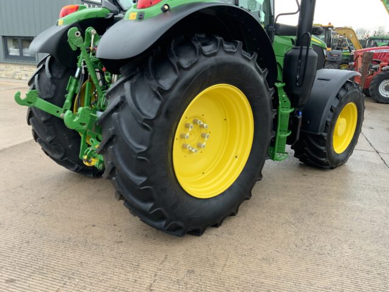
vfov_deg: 48.2
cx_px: 194
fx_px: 326
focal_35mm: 29
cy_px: 146
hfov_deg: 61.7
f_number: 1.8
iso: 40
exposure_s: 1/122
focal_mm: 3
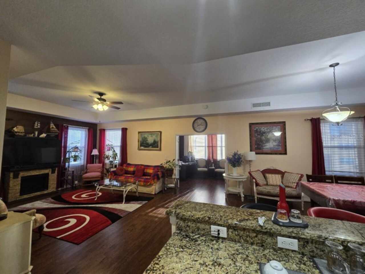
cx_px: 182
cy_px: 137
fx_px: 137
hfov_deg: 106.2
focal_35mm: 13
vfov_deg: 89.9
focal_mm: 2.2
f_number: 2.2
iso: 200
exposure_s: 1/60
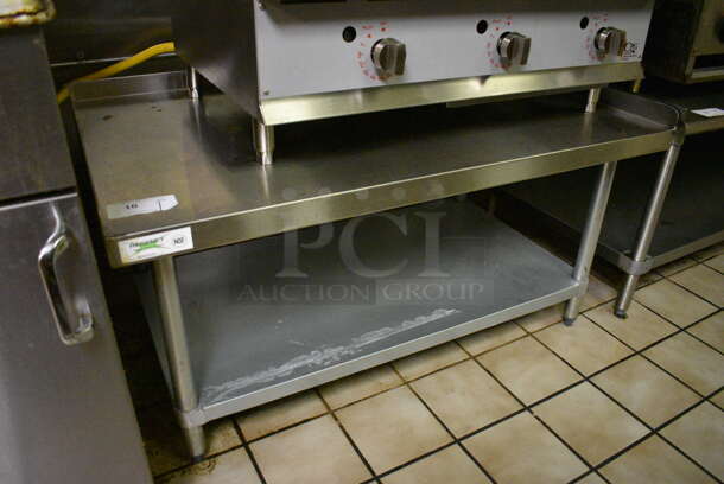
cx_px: 362
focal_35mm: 27
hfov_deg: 67.3
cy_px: 242
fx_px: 544
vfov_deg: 48.0
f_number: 3.5
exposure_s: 1/125
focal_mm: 18
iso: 9000
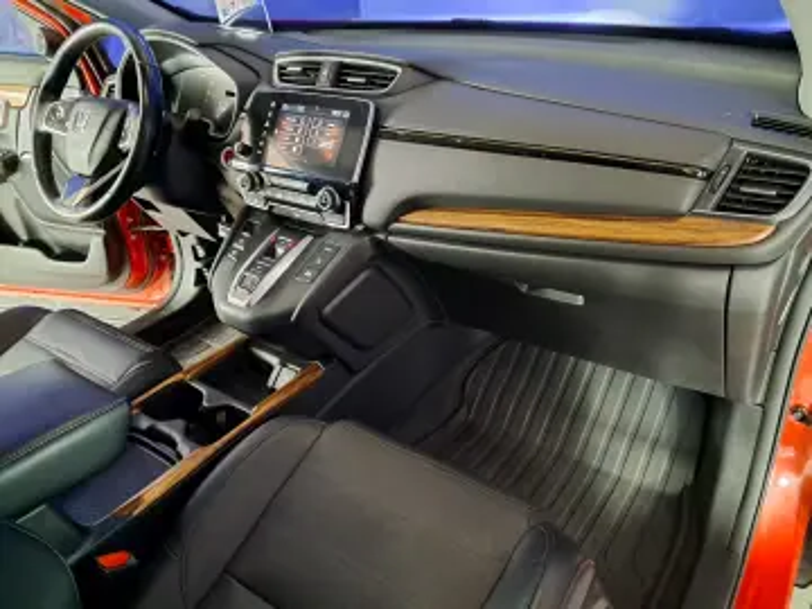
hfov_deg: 65.3
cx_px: 406
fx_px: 633
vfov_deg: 51.4
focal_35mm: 27
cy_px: 304
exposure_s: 1/20
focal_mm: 4
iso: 1600
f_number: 1.8
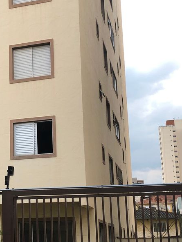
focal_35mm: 68
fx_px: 477
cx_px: 1
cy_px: 149
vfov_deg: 28.5
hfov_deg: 20.9
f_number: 1.8
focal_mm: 4
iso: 25
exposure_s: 1/120
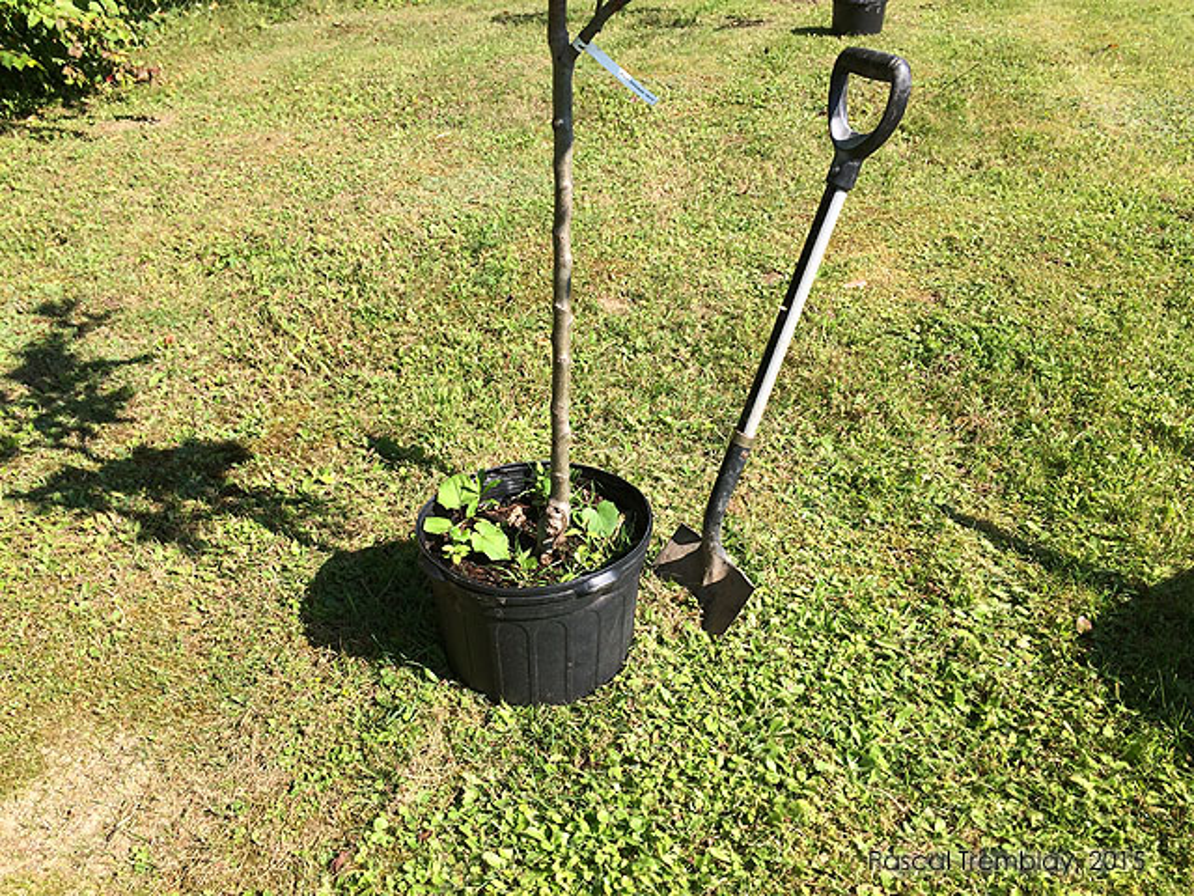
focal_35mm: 30
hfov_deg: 60.0
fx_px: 1035
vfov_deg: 46.8
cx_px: 597
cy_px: 448
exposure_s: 1/1053
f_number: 2.2
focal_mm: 4.12
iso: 32
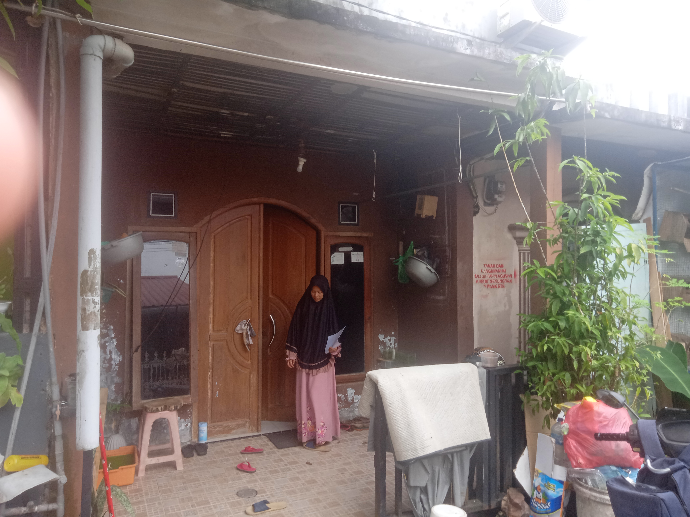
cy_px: 258
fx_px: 518
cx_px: 345
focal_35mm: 26
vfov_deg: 53.1
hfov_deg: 67.3
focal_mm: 3.46
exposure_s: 1/164
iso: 104
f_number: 2.2
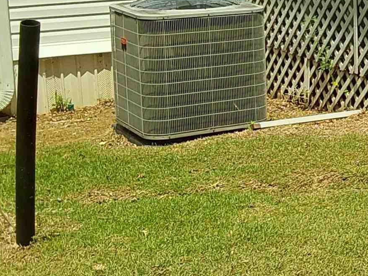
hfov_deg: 17.8
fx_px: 1042
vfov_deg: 14.9
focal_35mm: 98
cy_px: 35
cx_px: 560
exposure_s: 1/1746
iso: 50
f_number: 1.9
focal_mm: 2.91
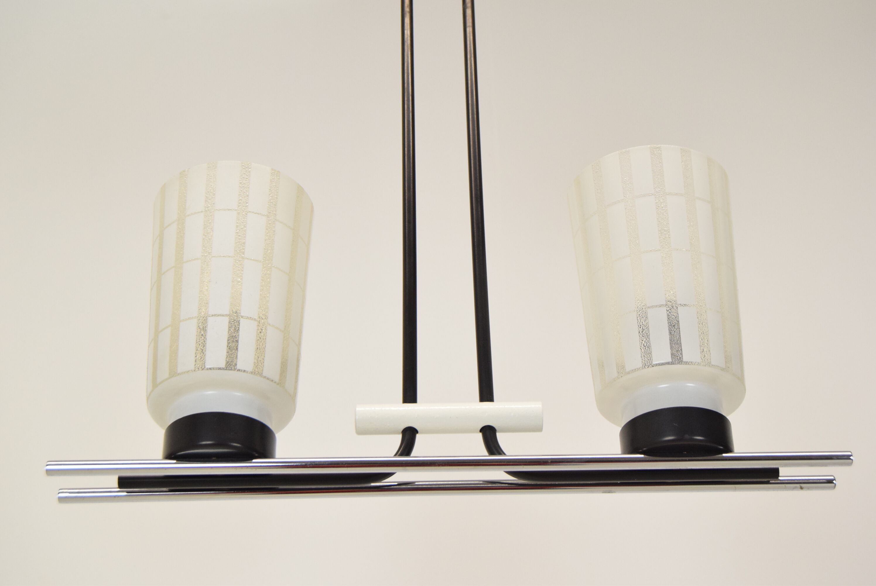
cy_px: 293
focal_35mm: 57
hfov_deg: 35.0
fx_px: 1388
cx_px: 438
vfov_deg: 23.8
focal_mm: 38
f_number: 7.1
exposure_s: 1/200
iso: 1600
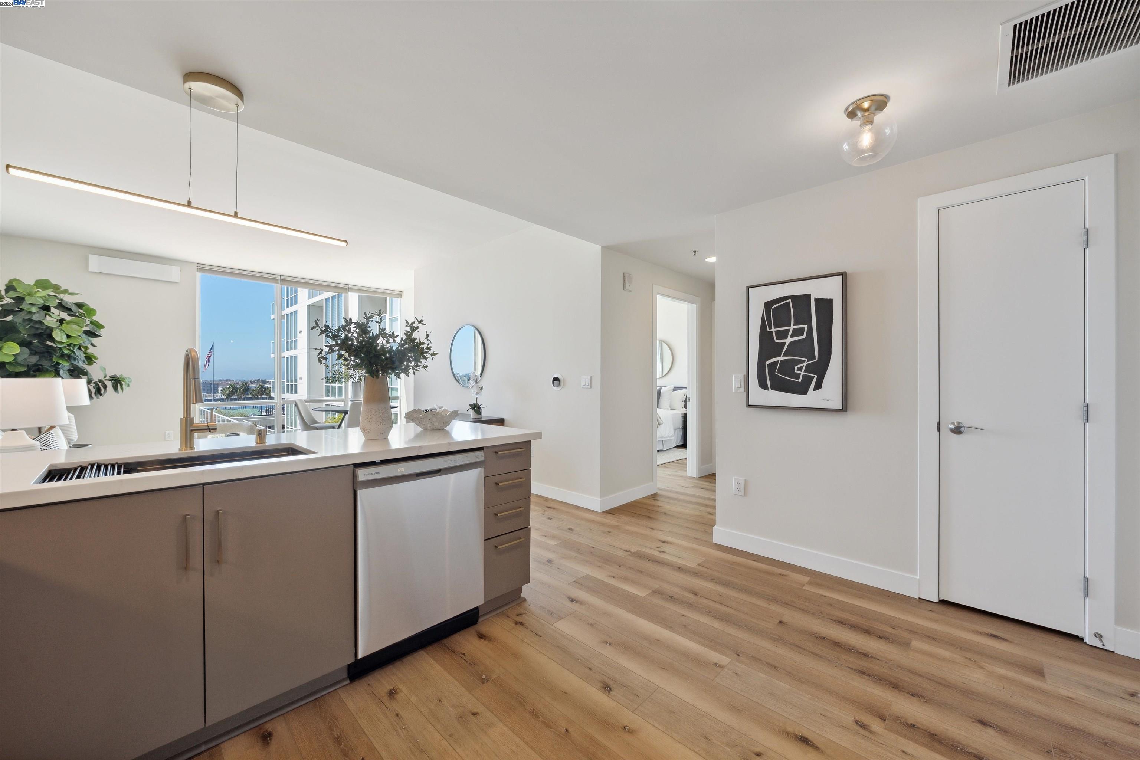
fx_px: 443
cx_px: 570
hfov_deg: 104.3
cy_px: 380
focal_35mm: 14
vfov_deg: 81.2
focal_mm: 14
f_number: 9
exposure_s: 1/15
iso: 160
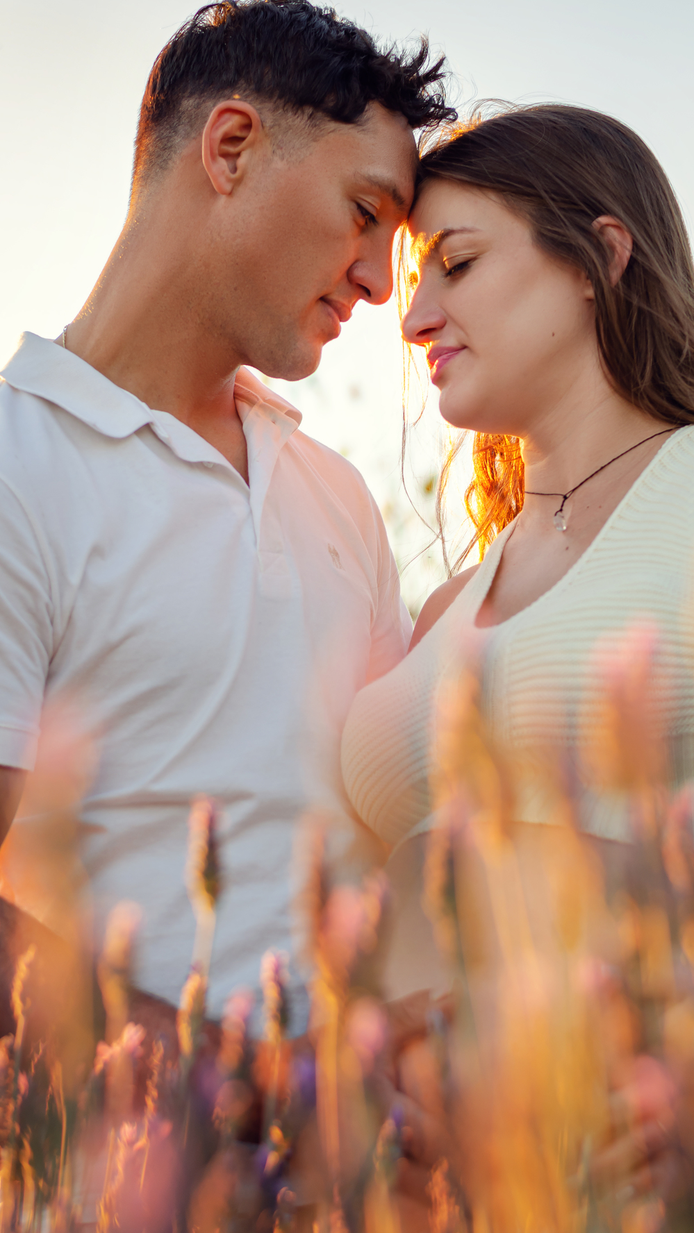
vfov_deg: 26.5
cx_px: 404
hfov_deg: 15.1
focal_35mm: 80
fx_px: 2617
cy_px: 607
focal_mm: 50
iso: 100
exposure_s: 1/180
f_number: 2.4
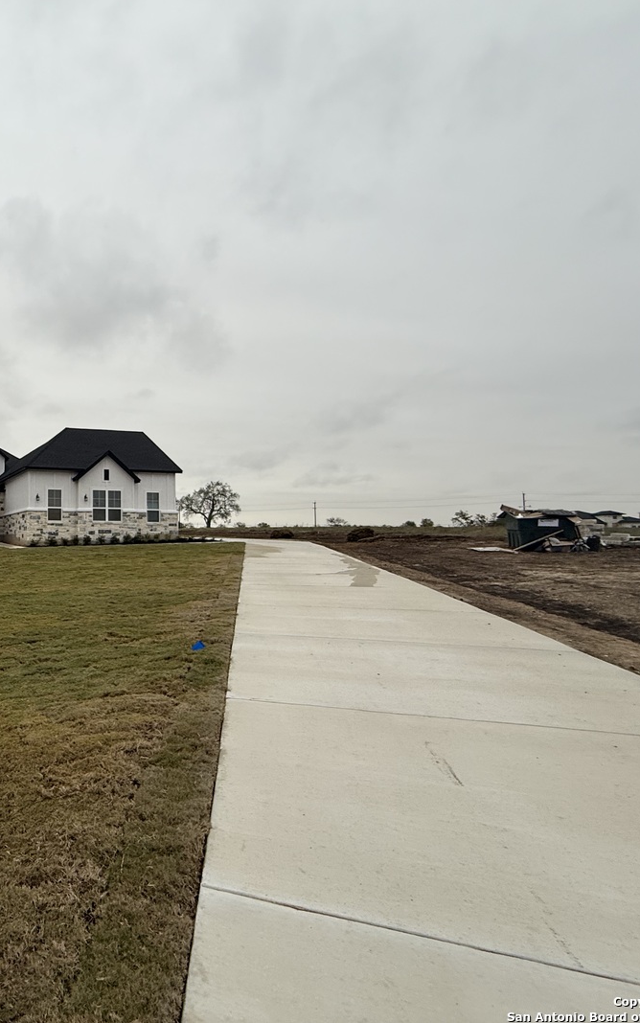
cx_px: 25
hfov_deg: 50.4
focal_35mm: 20
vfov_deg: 85.0
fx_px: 558
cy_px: 508
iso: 80
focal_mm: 2.22
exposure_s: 1/99
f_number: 2.2
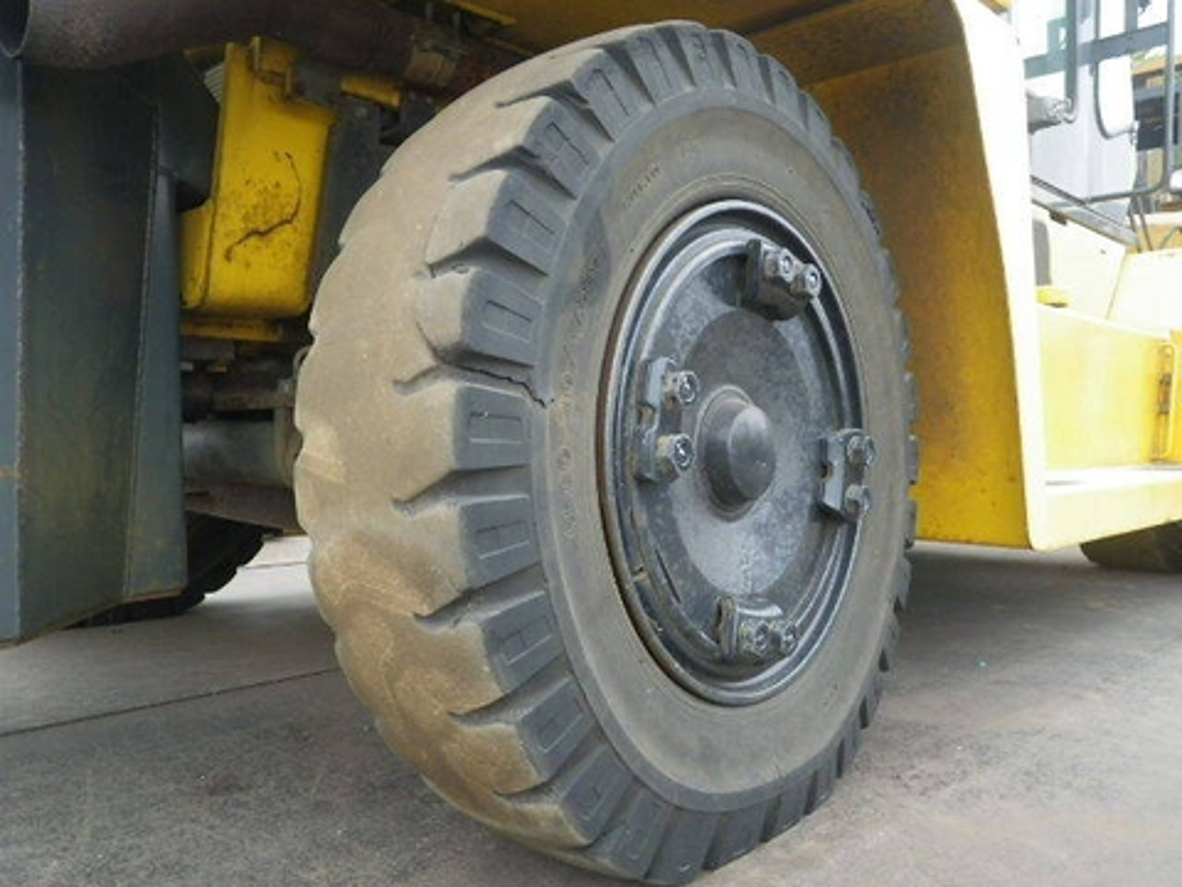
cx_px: 591
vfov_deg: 49.7
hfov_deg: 63.4
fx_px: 956
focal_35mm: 28
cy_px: 444
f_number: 3.5
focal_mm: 5
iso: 200
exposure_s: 1/50
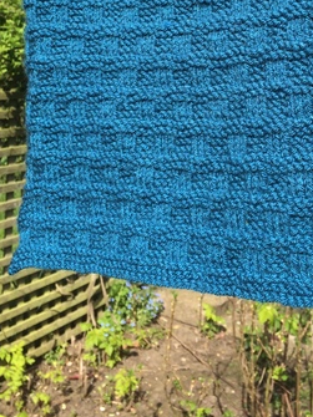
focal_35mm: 52
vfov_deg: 35.2
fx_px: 627
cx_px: 232
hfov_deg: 27.7
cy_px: 60
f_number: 2.2
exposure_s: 1/1786
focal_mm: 4.15
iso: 32
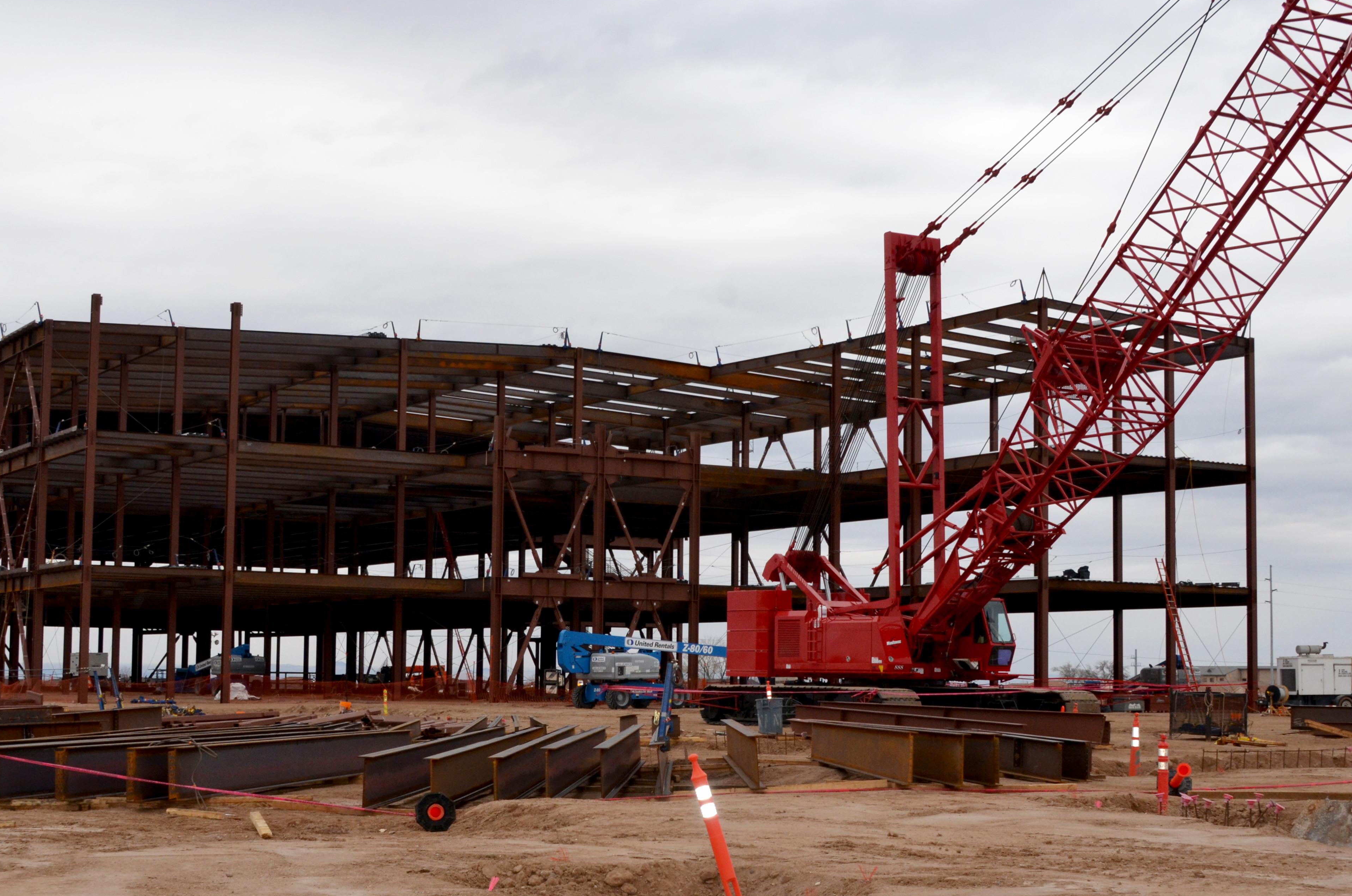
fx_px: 2024
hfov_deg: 36.9
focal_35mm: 54
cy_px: 515
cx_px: 646
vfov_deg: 24.9
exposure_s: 1/250
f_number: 10
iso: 640
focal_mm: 28
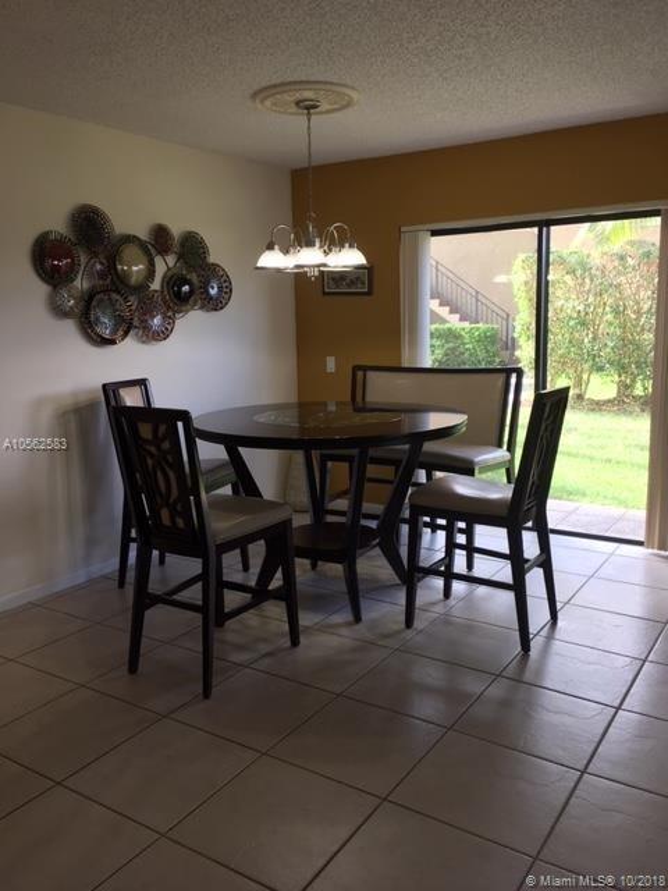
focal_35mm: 29
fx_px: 746
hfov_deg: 48.2
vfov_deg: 61.7
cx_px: 334
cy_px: 446
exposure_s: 1/40
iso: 25
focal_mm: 4.15
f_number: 2.2
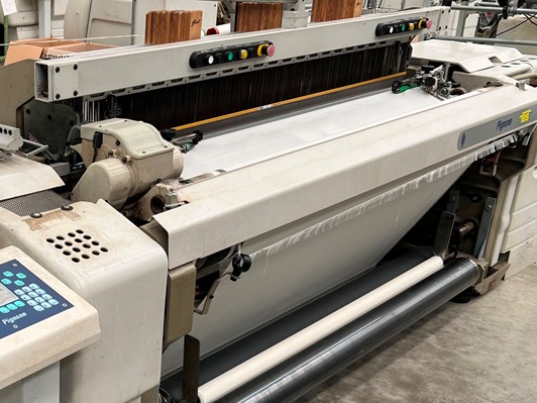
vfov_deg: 28.9
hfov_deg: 36.3
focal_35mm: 50
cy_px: 275
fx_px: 776
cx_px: 77
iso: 50
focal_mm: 5.7
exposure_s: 1/121
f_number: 1.5
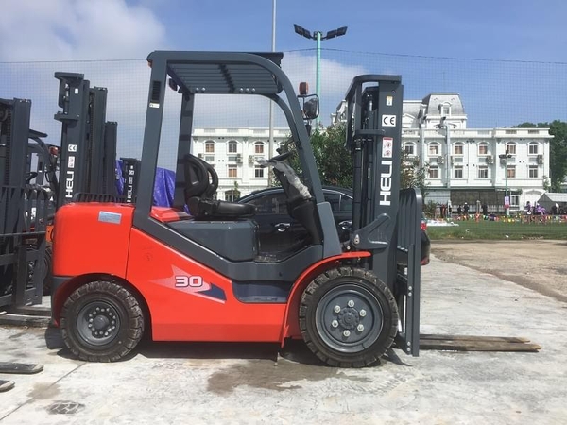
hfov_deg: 61.7
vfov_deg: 48.2
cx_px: 284
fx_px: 475
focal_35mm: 29
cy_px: 212
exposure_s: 1/2326
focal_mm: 4.15
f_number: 2.2
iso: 32
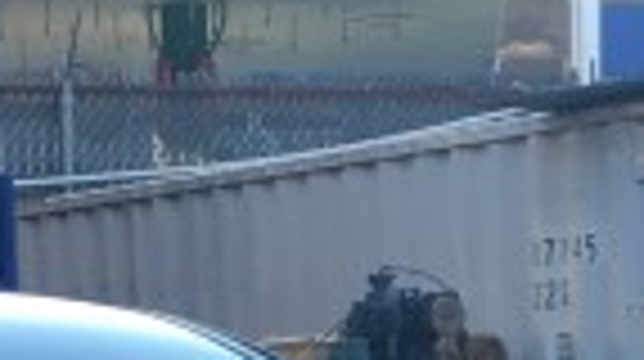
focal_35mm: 227
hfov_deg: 9.5
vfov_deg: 4.9
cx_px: 117
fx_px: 3871
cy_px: 1336
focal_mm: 4.15
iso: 25
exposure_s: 1/120
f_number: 2.2
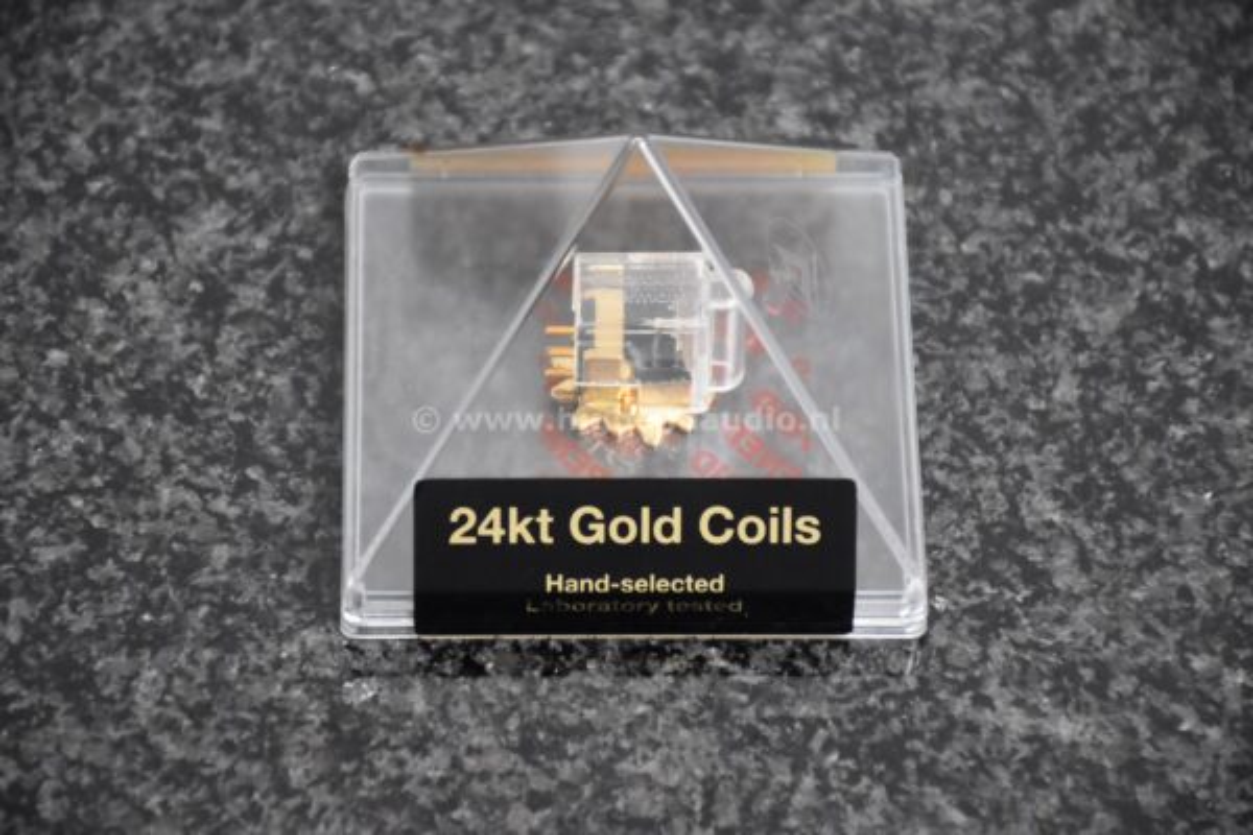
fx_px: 7309
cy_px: 418
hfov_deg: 9.8
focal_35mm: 210
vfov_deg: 6.5
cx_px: 626
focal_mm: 140
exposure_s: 1/125
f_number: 5.6
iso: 2800
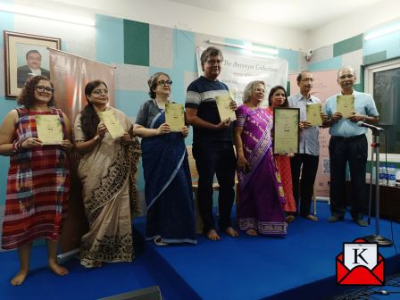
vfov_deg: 56.8
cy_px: 150
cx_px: 200
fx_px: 277
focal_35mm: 24
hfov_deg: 71.6
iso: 160
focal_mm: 5.31
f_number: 1.7
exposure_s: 1/13
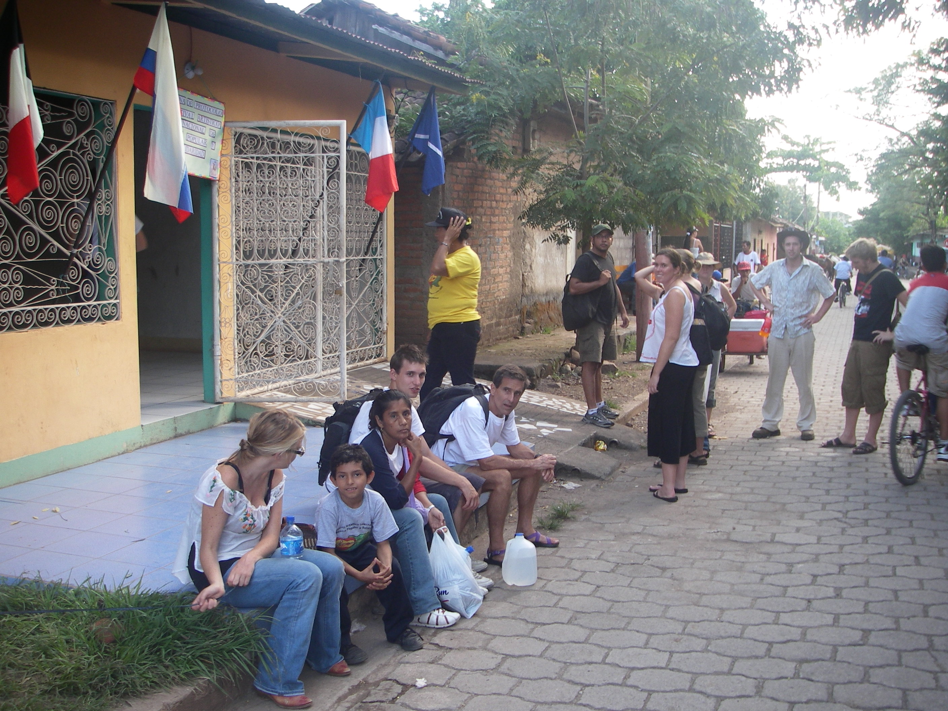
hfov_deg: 49.0
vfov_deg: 37.7
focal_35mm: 38
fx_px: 1041
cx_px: 474
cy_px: 356
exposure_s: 1/50
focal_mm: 6.3
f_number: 3.3
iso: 80
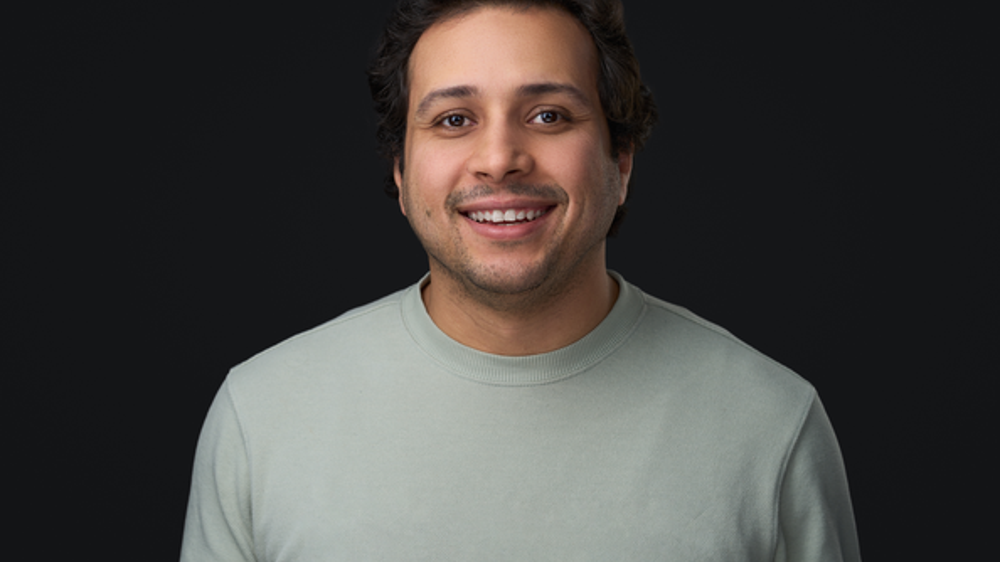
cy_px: 244
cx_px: 502
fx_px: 2386
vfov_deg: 13.4
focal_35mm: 90
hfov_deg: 23.7
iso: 50
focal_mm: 85
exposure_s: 1/250
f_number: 4
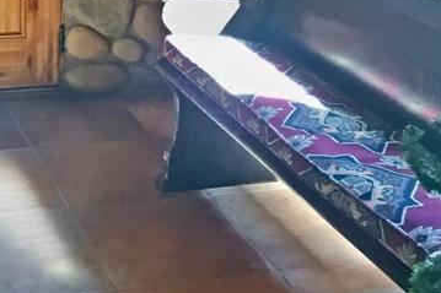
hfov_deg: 22.5
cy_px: -124
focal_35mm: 86
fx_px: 1053
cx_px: -30
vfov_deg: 14.9
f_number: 2.2
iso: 32
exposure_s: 1/30
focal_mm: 4.15
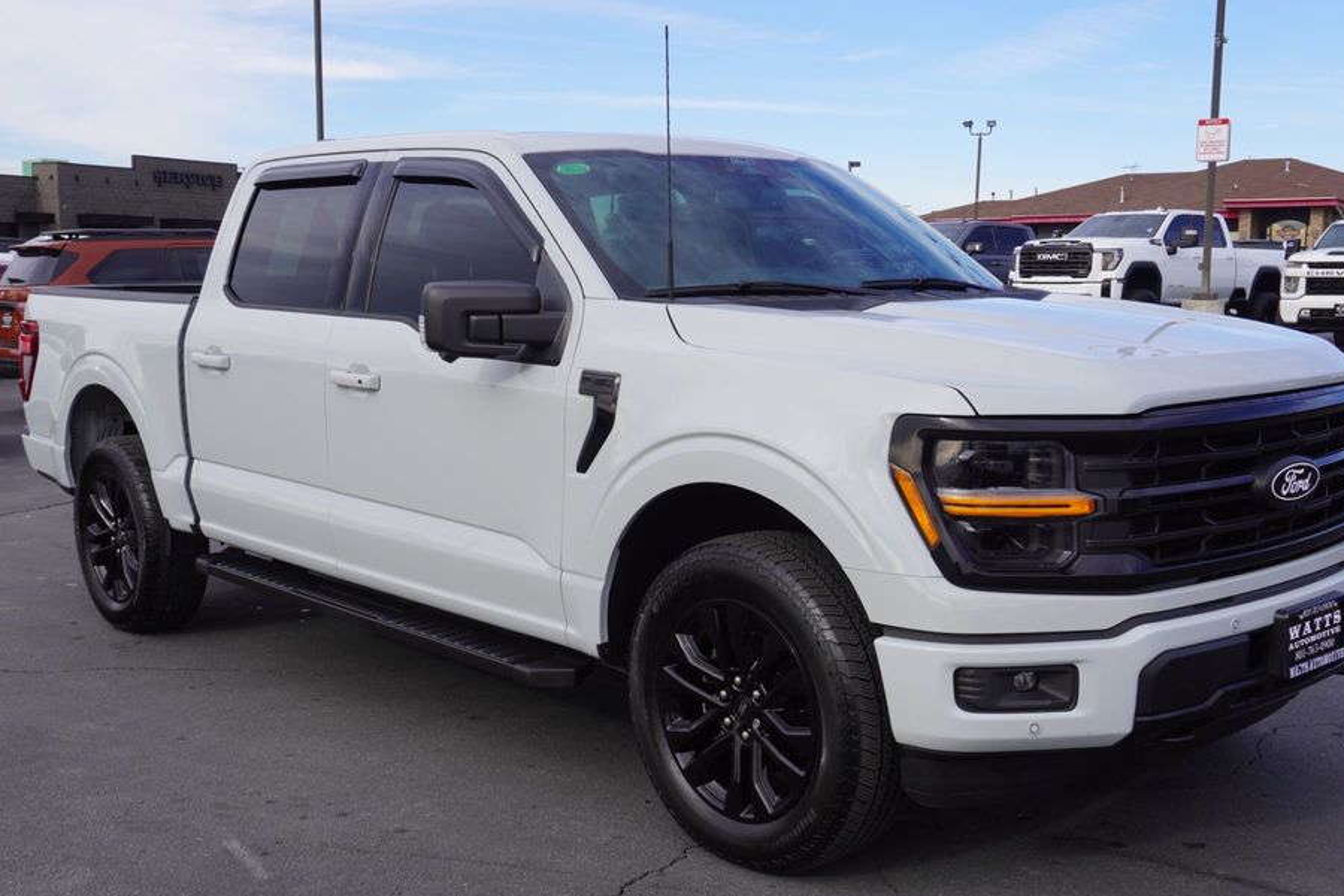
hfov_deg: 47.4
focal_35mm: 41
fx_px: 1531
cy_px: 497
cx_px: 693
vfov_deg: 32.6
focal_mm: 24
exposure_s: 1/125
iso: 100
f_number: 9
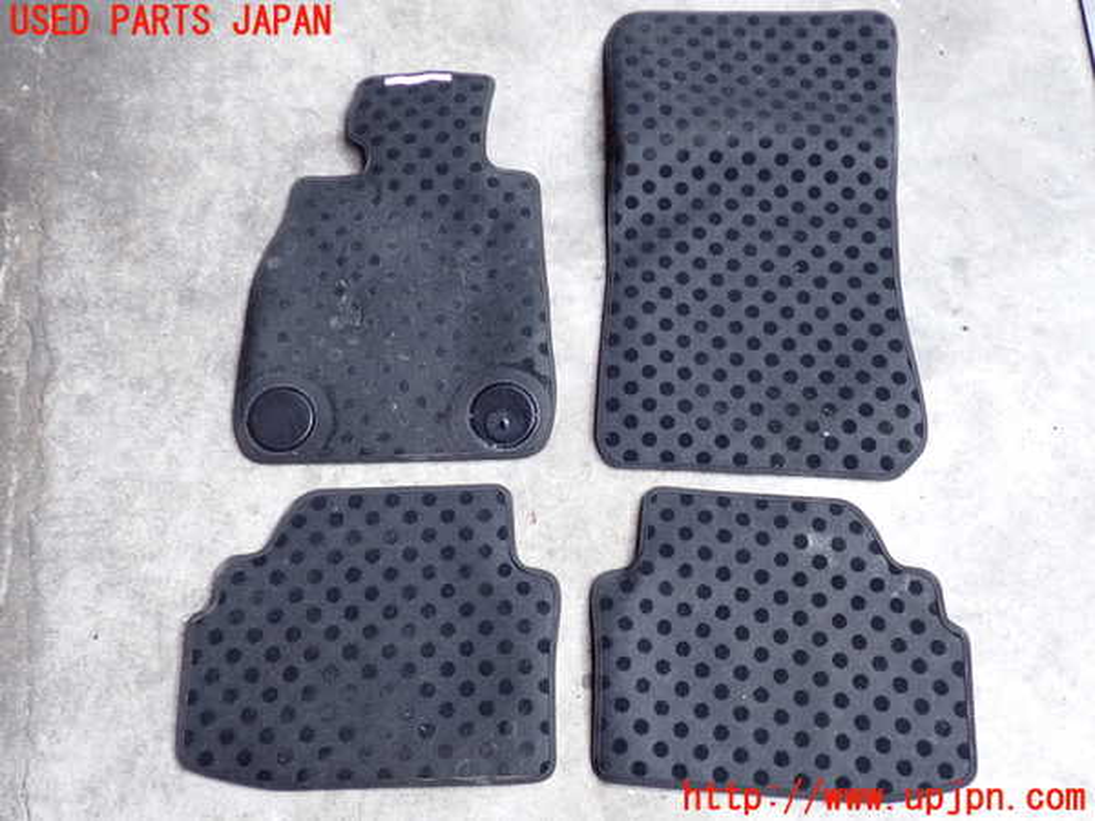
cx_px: 548
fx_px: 1012
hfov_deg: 56.8
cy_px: 410
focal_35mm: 32
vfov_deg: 44.2
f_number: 2.4
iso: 100
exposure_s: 1/200
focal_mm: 5.79
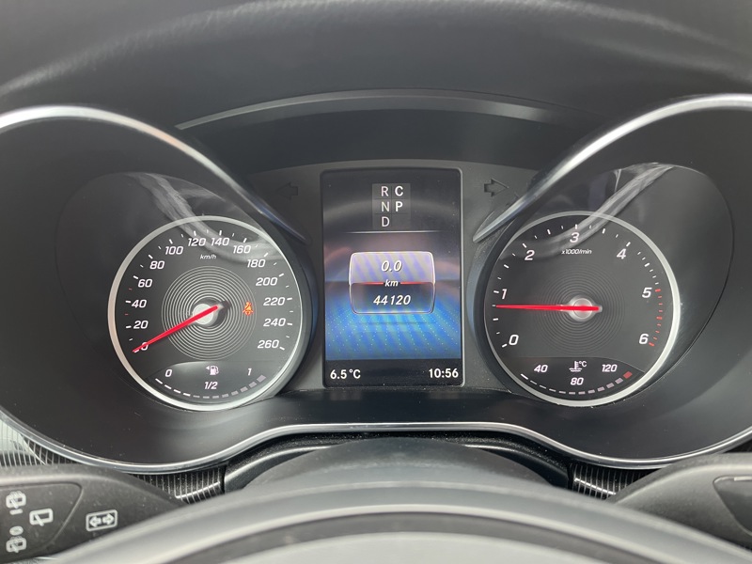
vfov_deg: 53.1
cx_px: 376
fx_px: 565
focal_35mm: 26
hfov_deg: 67.3
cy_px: 282
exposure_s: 1/60
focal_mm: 5.1
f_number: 1.6
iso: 160
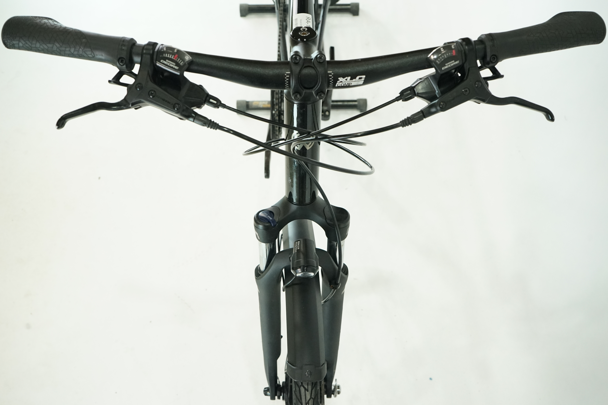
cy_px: 202
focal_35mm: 36
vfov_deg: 36.9
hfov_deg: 53.1
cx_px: 304
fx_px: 608
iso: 3200
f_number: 7.1
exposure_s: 1/200
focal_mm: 36
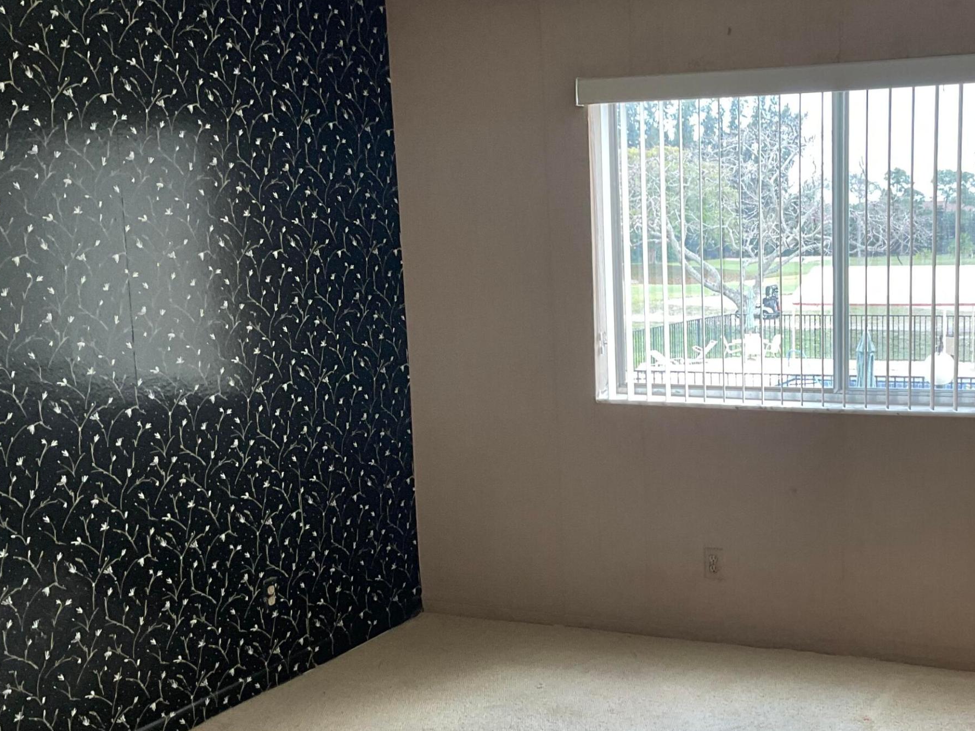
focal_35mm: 47
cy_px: 422
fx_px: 1324
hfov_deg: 39.4
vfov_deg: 30.8
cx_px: 723
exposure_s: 1/100
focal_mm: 3
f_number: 1.8
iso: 40
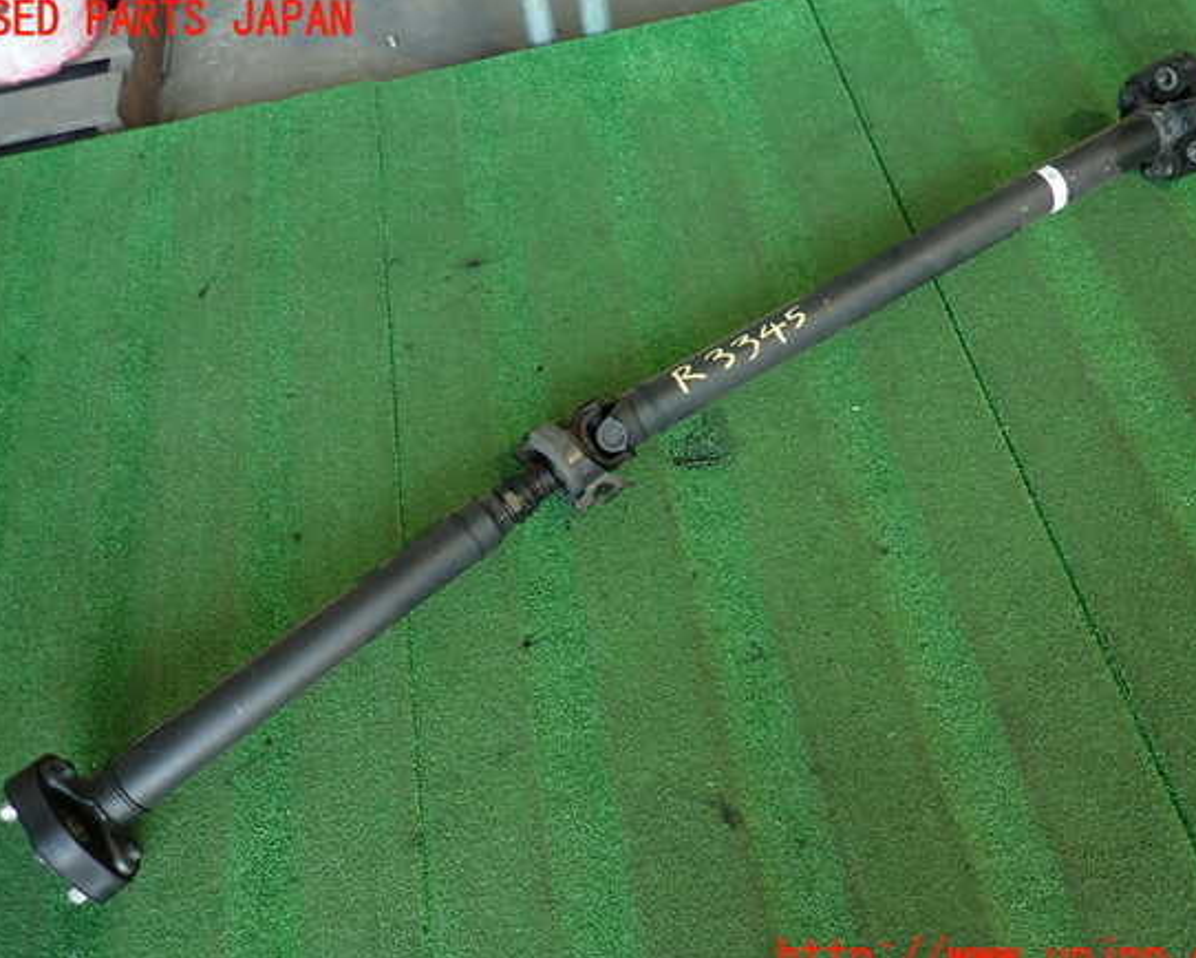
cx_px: 613
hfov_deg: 64.0
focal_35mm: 27
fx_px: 956
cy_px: 490
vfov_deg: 53.2
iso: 200
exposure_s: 1/40
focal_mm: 4.5
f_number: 2
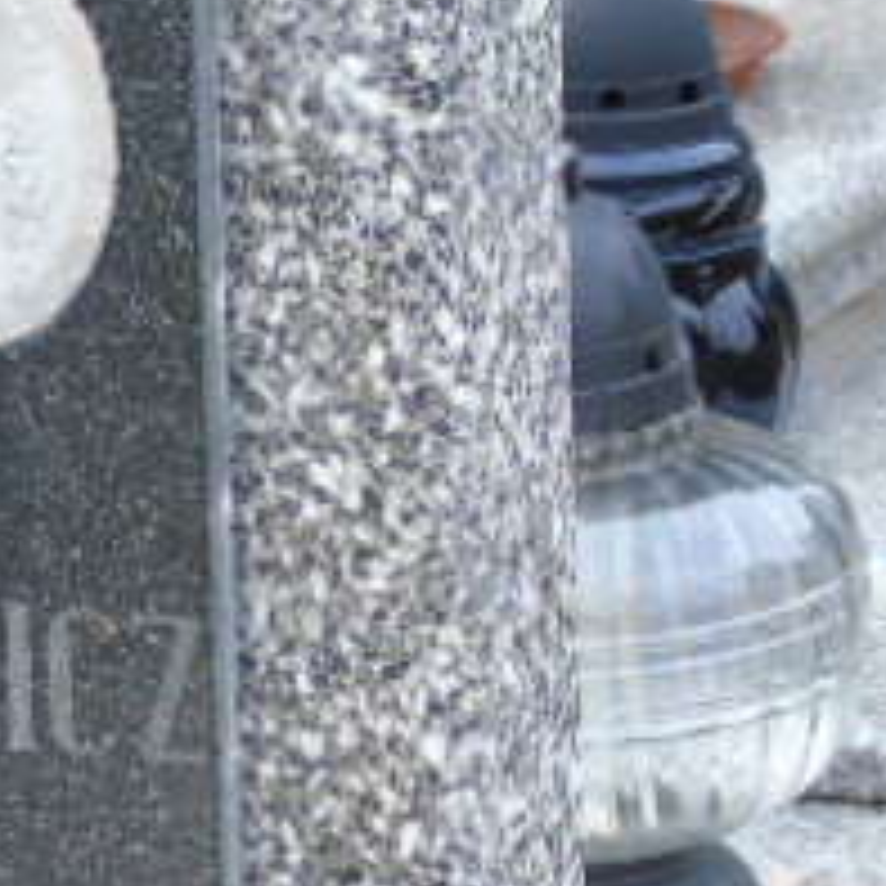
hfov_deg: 5.6
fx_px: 8977
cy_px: 684
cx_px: -526
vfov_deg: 5.6
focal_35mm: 310
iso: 100
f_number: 4.4
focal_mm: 19
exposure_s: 1/60
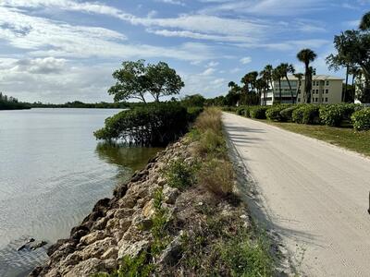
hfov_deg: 71.6
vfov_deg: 56.8
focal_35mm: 24
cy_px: 138
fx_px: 257
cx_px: 185
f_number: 1.78
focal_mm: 6.76
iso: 80
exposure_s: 1/9009
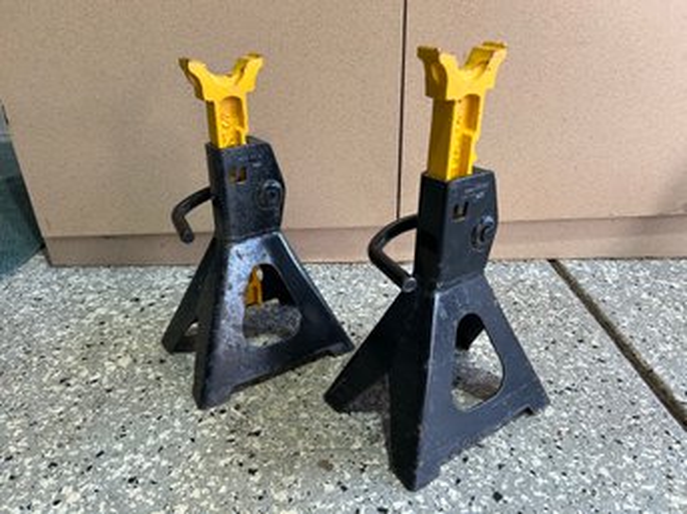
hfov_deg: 67.3
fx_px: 516
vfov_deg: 53.0
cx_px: 344
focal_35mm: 26
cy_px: 257
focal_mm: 5.7
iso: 125
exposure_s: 1/88
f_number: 1.5
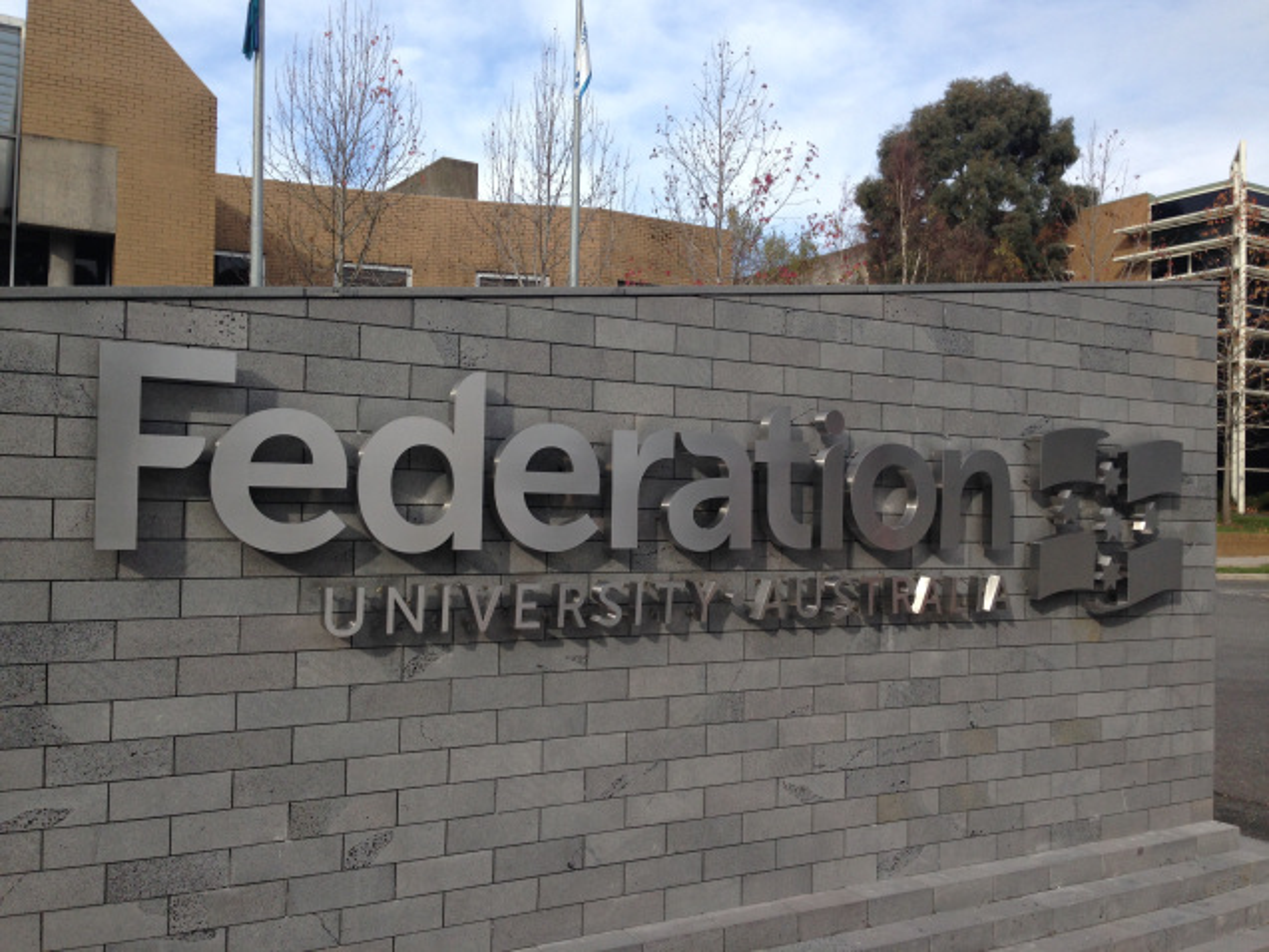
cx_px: 634
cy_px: 476
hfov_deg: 55.3
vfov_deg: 43.0
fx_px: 1210
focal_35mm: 33
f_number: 2.4
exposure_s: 1/874
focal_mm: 4.12
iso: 50
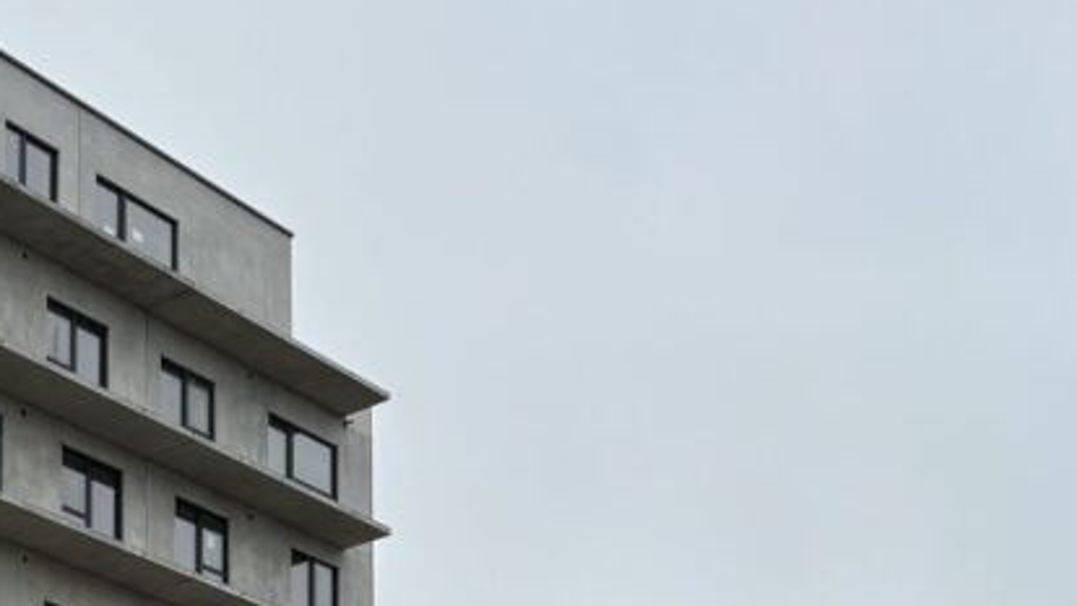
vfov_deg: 15.7
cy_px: 944
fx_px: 1999
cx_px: 151
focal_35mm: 70
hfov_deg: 29.2
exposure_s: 1/3937
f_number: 1.6
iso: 50
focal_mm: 5.96
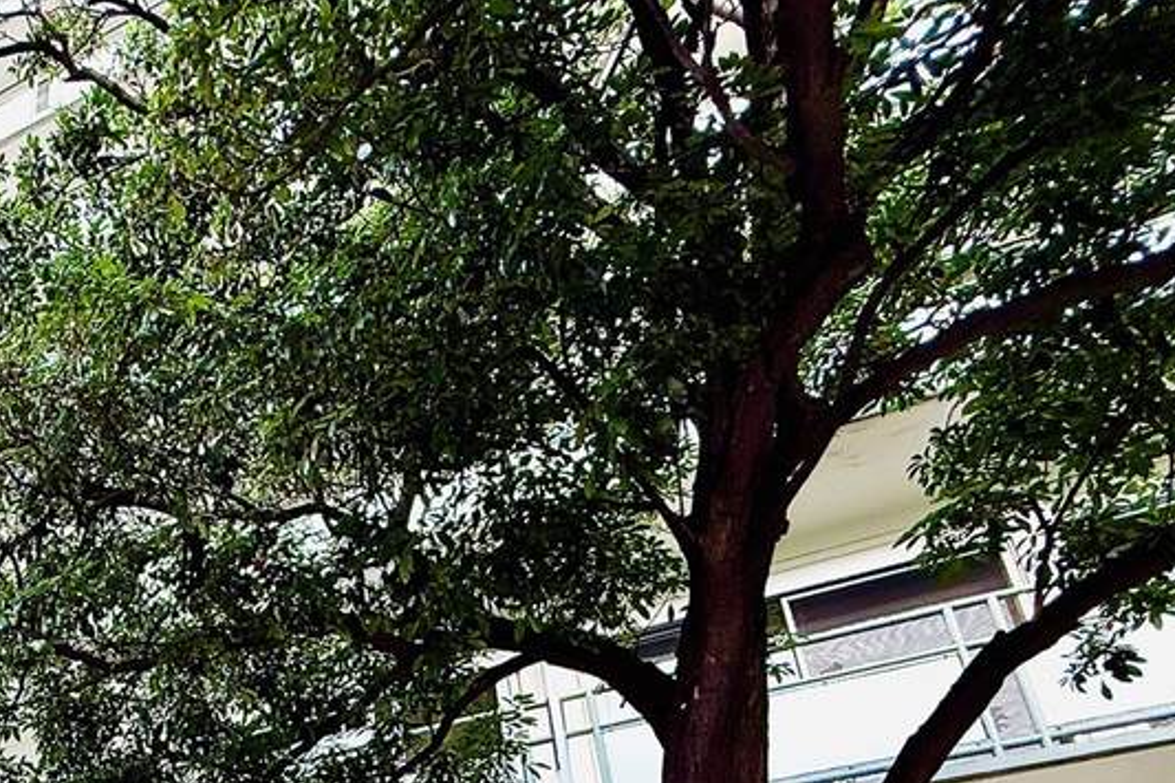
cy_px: 984
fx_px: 1142
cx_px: 55
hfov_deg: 47.2
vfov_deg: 30.8
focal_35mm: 35
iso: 50
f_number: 2.2
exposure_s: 1/116
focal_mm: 2.22
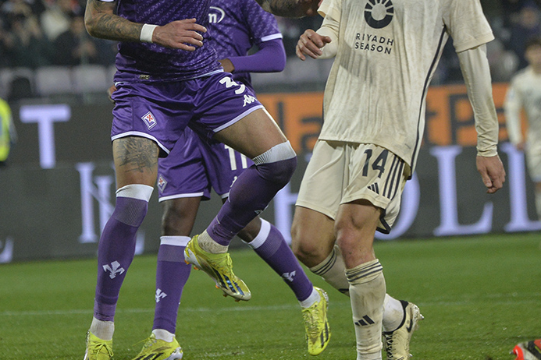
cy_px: 95
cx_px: 186
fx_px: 7288
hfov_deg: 4.3
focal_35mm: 485
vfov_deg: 2.8
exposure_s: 1/1000
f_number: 5.6
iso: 3200
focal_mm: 280
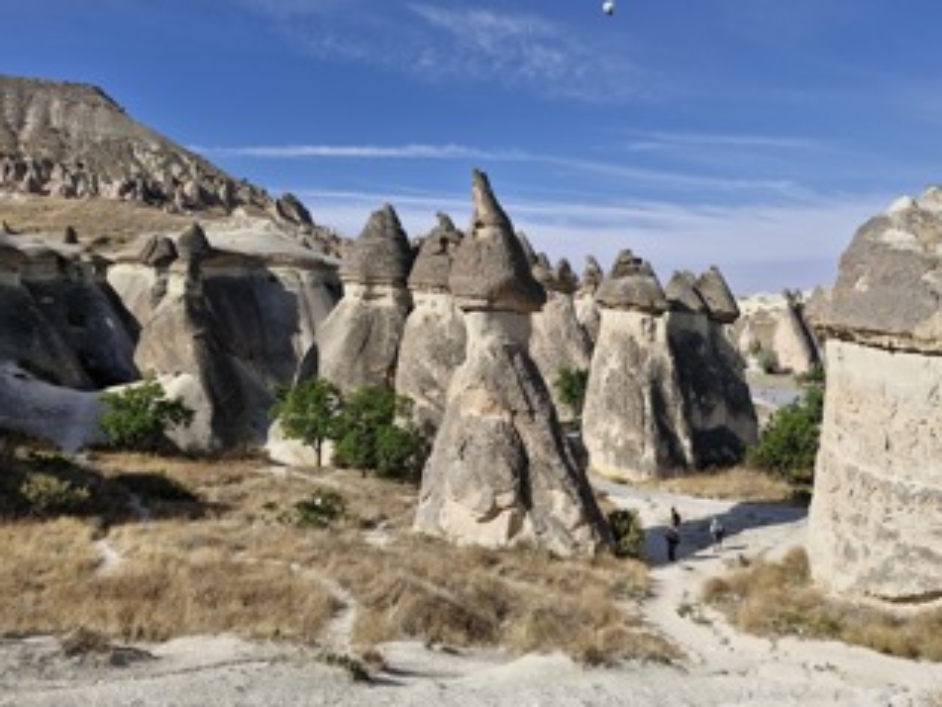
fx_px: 789
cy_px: 279
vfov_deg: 47.9
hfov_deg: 61.1
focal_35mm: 29
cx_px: 568
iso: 50
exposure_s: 1/3352
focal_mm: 5.54
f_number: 1.8
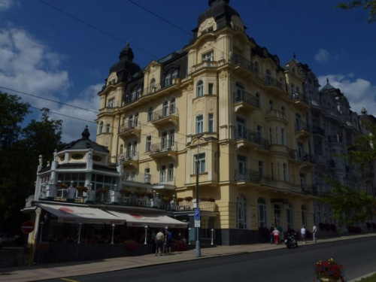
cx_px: 188
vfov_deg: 46.8
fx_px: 326
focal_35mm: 30
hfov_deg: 60.0
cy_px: 141
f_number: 5.6
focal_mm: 5.4
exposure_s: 1/2000
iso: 100
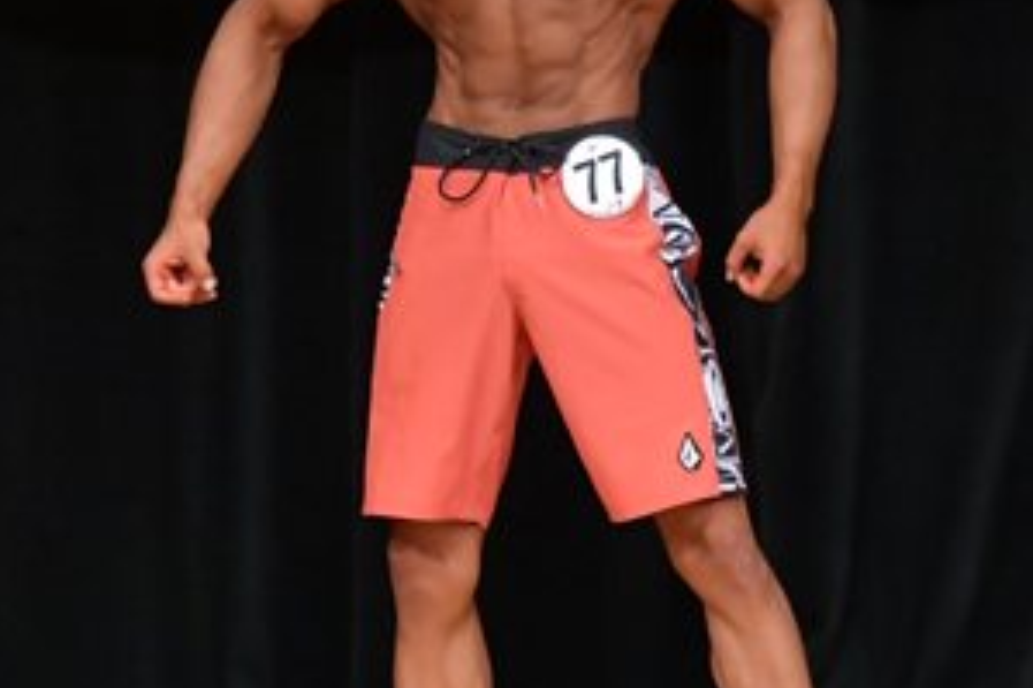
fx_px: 22282
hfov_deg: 2.7
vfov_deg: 1.8
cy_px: 270
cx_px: 416
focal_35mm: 777
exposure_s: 1/400
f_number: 5.6
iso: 5000
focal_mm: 200
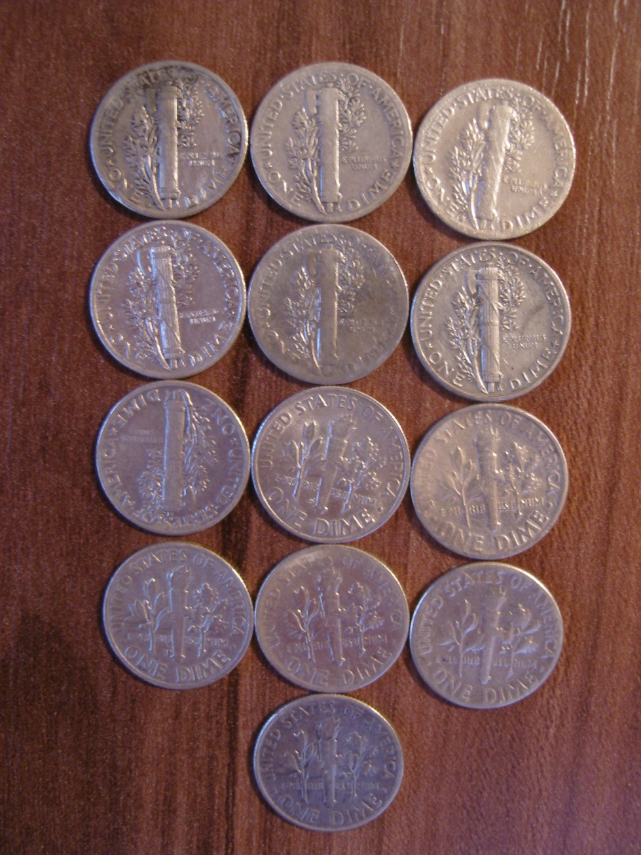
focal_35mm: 34
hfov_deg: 41.8
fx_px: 840
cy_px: 428
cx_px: 320
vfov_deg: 54.0
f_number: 2.8
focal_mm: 7.3
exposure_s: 1/2.5
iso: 200
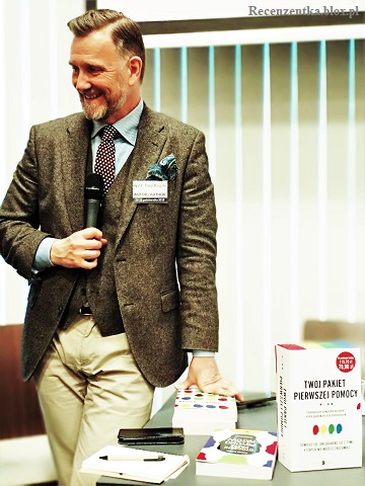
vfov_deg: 36.8
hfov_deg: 28.0
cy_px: 243
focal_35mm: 52
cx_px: 182
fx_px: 731
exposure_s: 1/33
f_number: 2.6
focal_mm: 5.99
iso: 1250
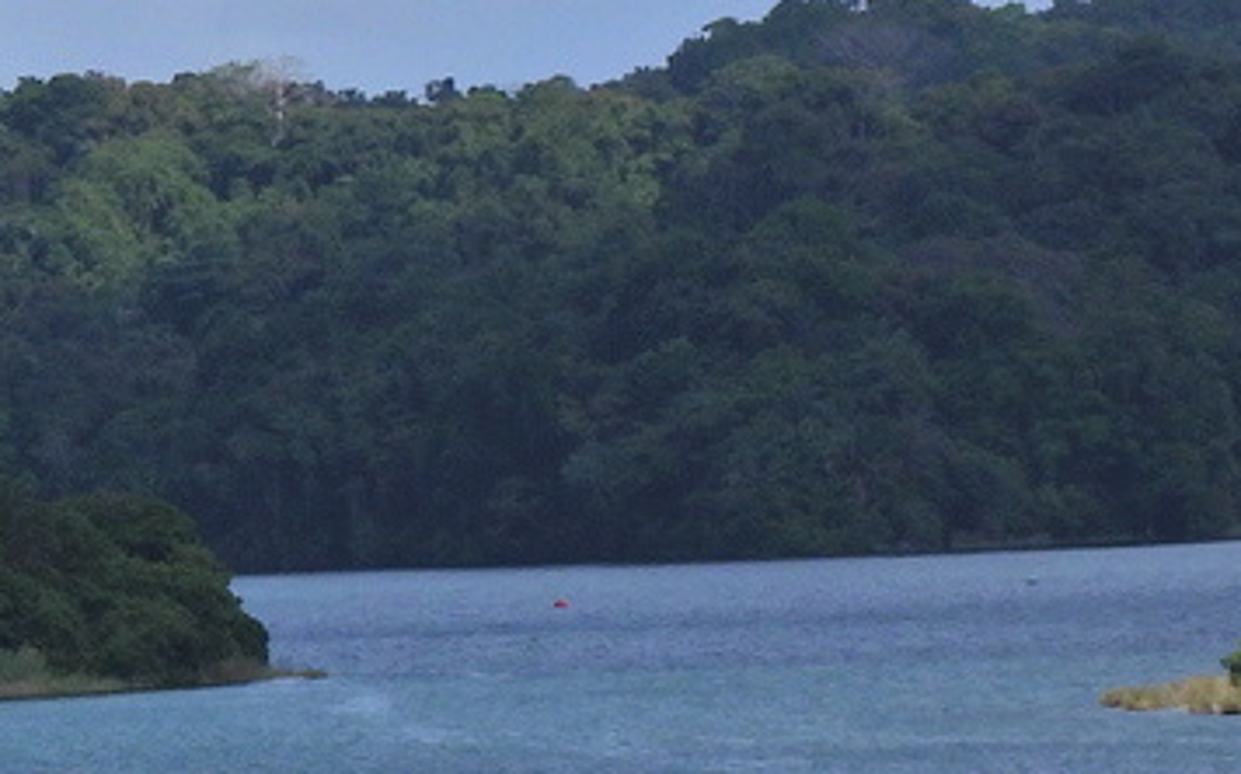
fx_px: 16123
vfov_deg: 2.7
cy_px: 662
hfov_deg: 4.4
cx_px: -871
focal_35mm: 477
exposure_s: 1/1600
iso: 100
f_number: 4.5
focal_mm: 22.3
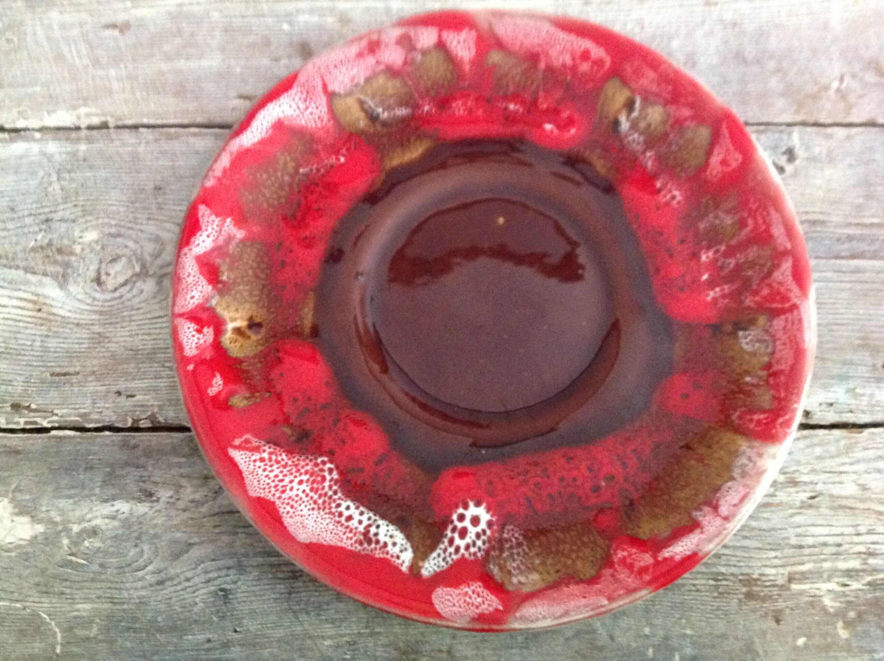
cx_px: 442
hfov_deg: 52.7
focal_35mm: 35
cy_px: 330
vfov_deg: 40.6
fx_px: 892
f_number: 2.4
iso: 640
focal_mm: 4.28
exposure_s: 1/15
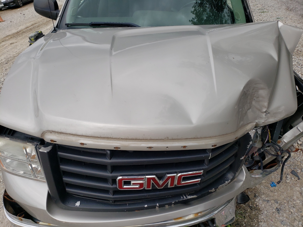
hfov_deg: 67.3
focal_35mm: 26
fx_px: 228
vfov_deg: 53.1
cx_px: 152
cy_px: 114
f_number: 1.5
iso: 50
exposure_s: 1/1667
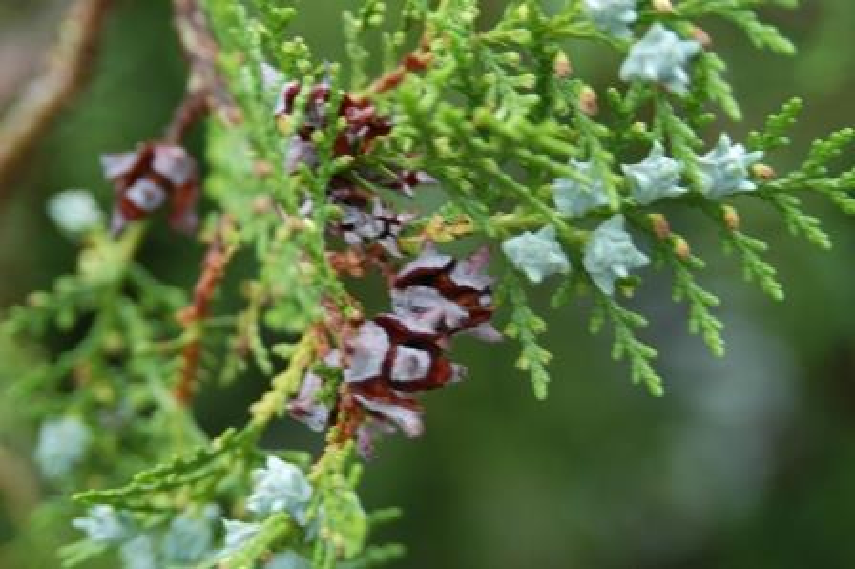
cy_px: 284
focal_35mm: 120
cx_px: 428
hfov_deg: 17.1
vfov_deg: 11.4
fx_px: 2848
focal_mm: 80
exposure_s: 1/15
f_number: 4.5
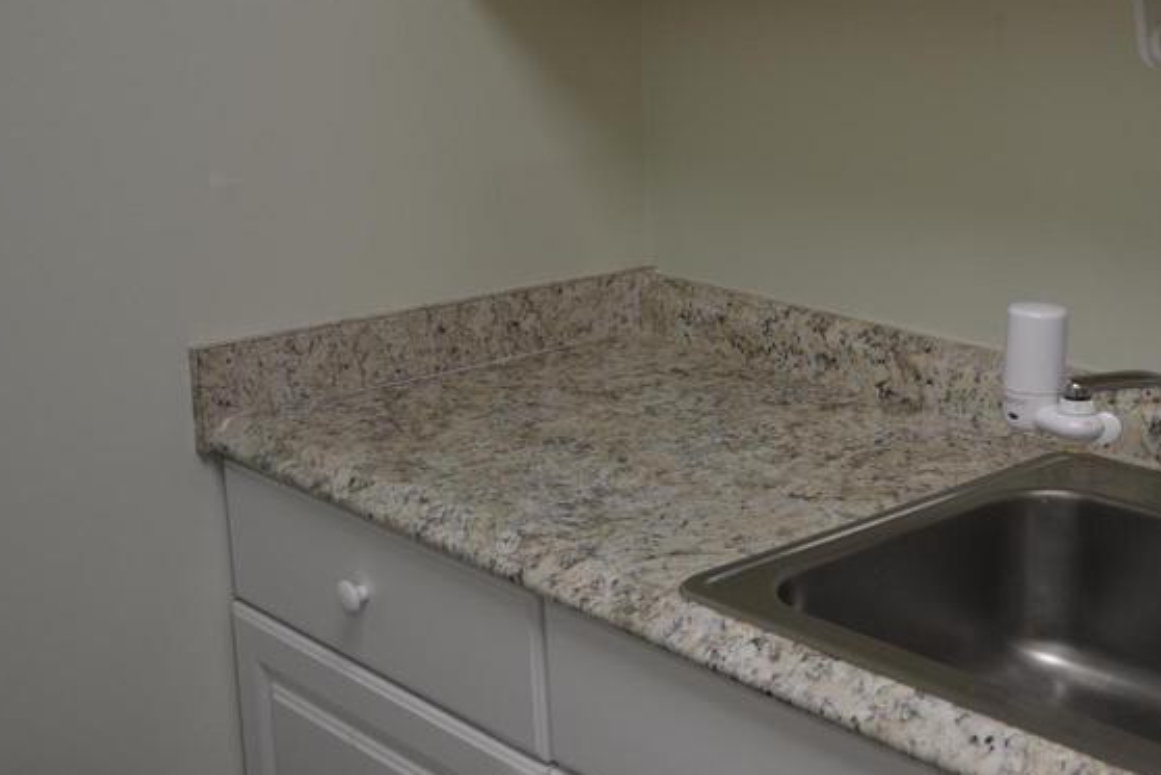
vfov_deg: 24.5
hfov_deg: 35.0
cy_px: 265
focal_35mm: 55
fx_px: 1774
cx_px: 941
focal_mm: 20
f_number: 4.5
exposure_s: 1/80
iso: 400
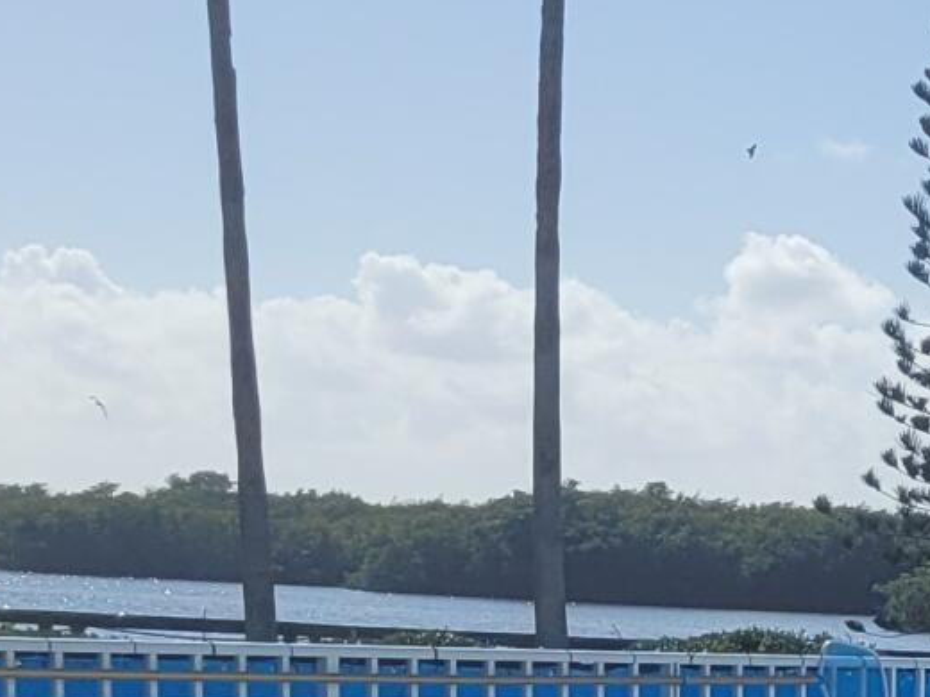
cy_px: 1344
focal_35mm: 150
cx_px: 1574
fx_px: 4030
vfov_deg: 9.3
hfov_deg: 12.3
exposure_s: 1/5733
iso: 40
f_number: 1.8
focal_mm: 5.4
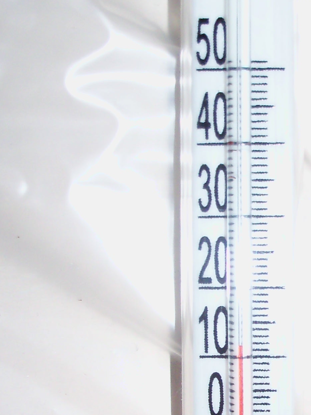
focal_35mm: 112
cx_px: 291
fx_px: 1342
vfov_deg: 17.4
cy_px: 350
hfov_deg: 13.1
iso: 100
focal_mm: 6.3
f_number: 3
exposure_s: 1/30
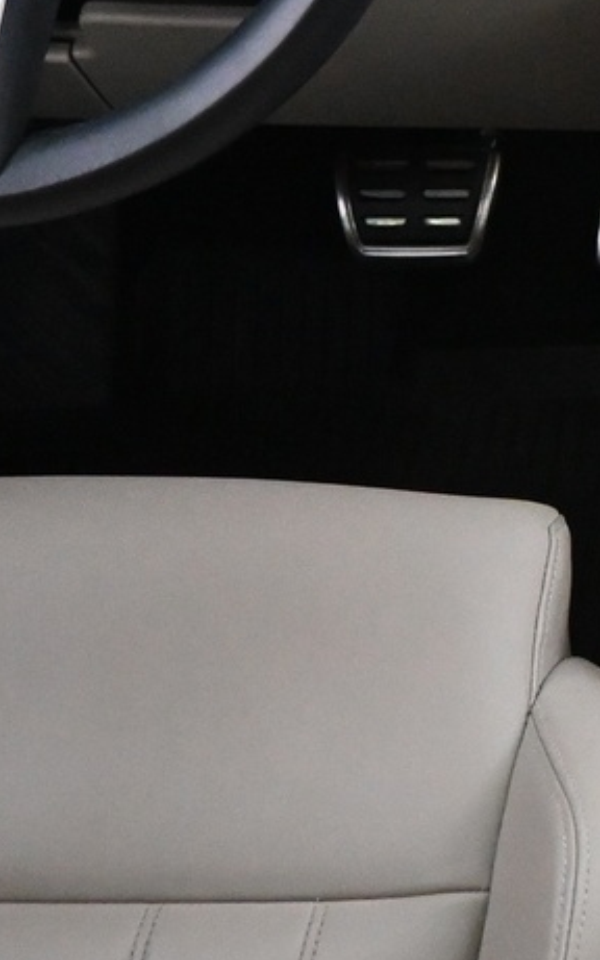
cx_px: 867
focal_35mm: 86
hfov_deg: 14.3
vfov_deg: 23.5
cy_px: 96
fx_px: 2251
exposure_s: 1/60
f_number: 3.5
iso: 5000
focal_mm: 16
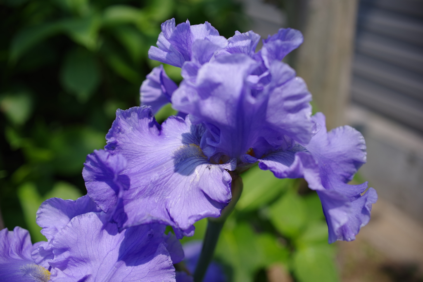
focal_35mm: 35
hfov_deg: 54.4
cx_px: 212
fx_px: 411
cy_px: 141
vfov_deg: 37.9
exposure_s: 1/640
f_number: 4
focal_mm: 35
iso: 100
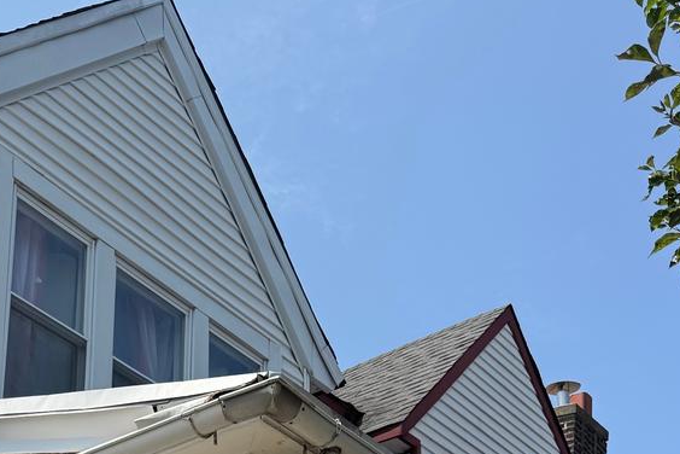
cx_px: 98
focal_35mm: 68
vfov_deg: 17.9
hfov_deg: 28.7
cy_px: 685
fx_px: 1284
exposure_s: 1/5814
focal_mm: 6.76
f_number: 1.78
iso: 80
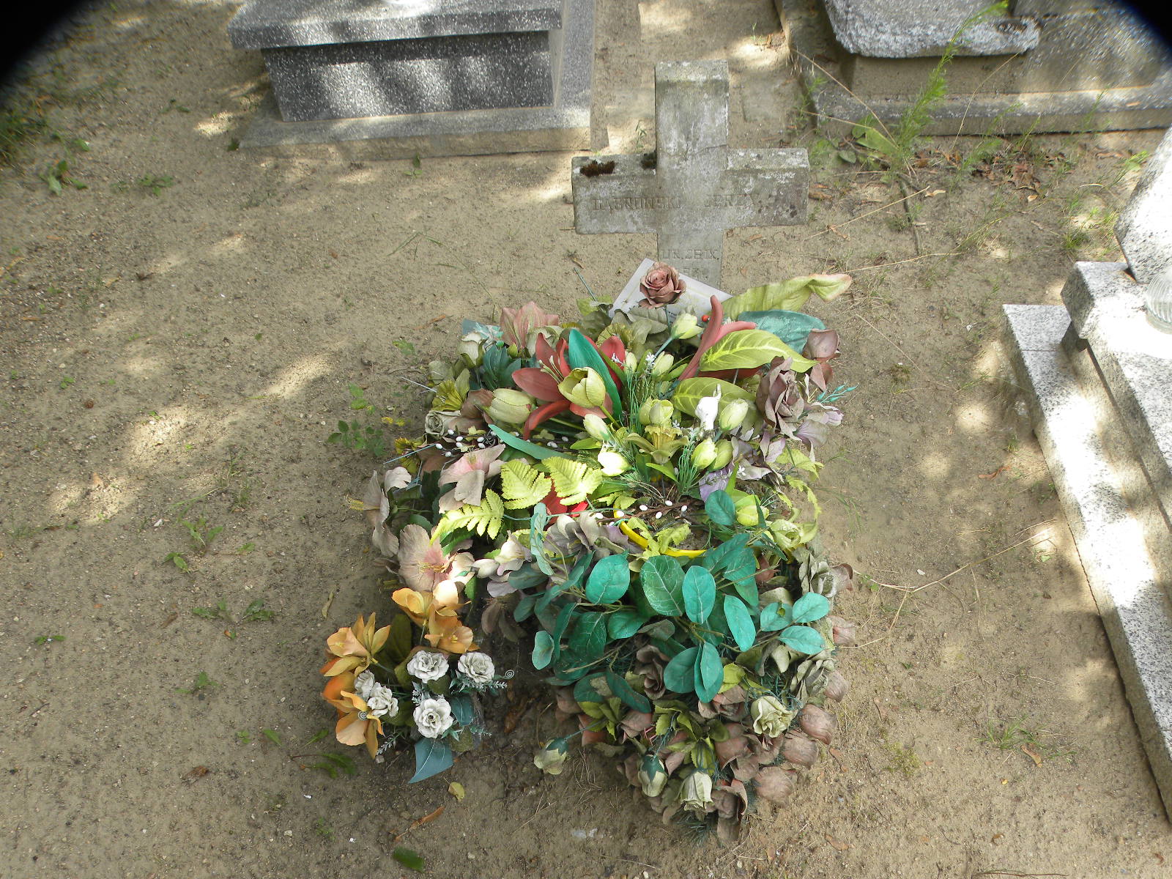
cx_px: 586
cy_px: 440
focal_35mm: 26
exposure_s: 1/128
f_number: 4
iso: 64
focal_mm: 4.6
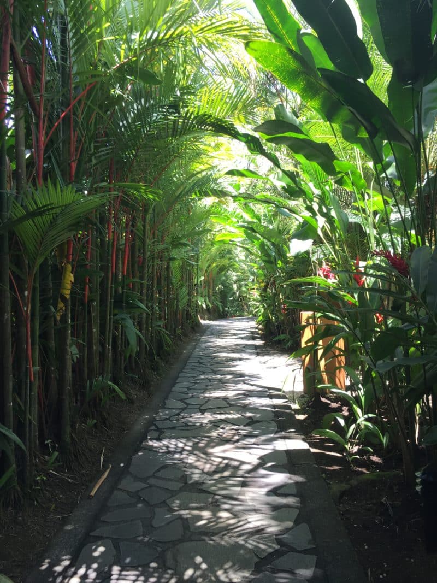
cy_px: 292
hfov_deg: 48.2
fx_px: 488
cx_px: 218
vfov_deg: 61.7
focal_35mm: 29
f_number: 2.2
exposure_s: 1/120
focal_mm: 4.15
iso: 32
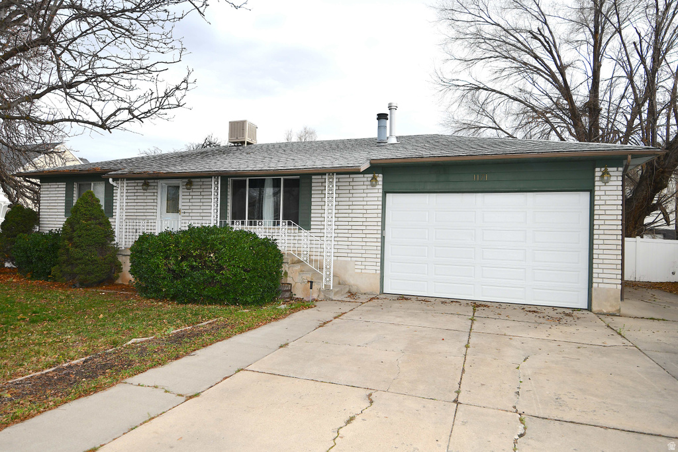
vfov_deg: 57.2
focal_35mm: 22
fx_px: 414
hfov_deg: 78.6
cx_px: 339
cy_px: 226
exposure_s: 1/125
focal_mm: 15
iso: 200
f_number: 5.6
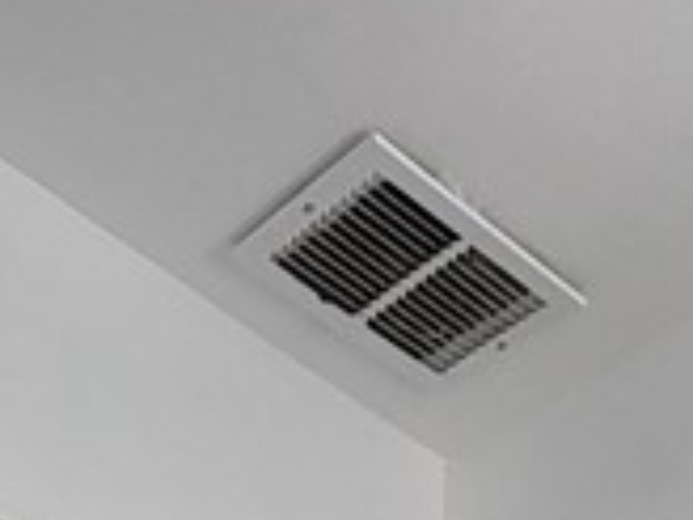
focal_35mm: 81
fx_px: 1622
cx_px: 194
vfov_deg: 11.6
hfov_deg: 23.9
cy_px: 1497
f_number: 2.2
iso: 80
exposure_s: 1/60
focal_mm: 1.74
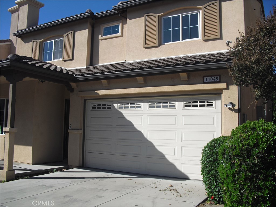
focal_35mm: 36
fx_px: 287
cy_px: 104
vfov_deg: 39.7
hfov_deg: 51.4
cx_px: 138
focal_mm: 6.3
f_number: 7.8
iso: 64
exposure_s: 1/160
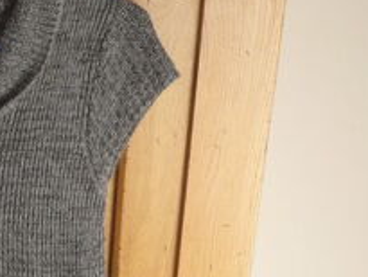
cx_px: -39
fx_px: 872
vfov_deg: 17.9
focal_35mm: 82
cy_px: 200
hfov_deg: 22.4
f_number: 2.8
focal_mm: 5.8
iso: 100
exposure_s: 1/60
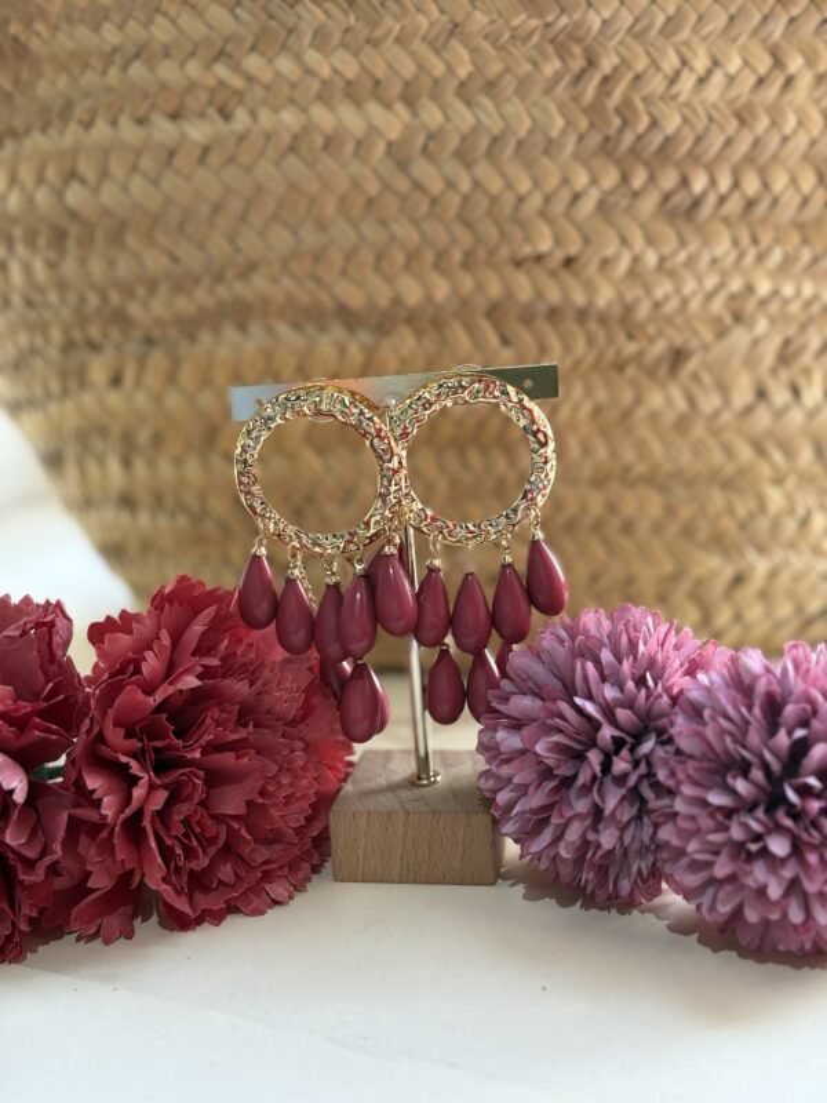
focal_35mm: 52
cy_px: 552
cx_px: 414
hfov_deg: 28.0
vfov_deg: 36.8
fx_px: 1656
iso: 50
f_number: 1.6
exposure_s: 1/50
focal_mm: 5.96
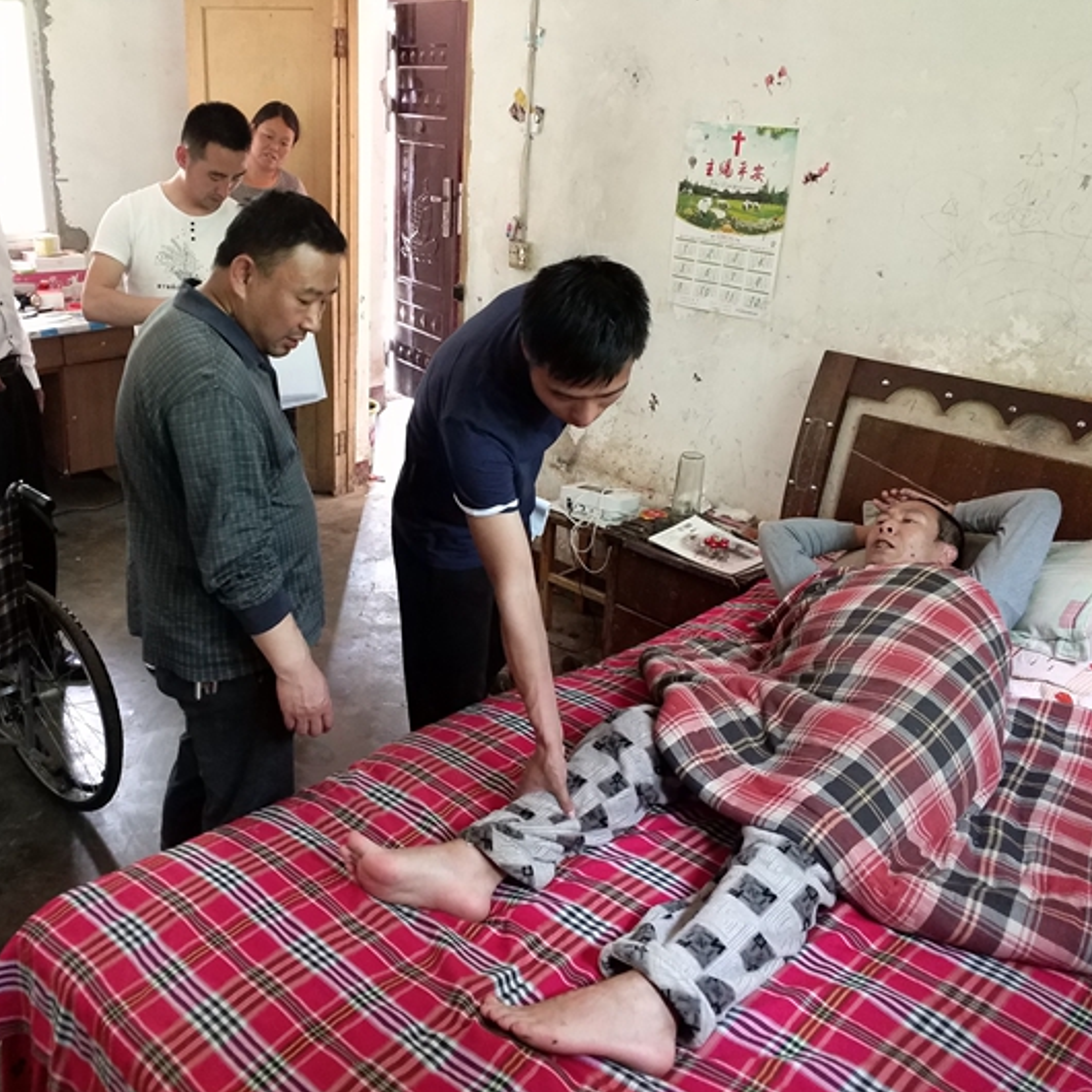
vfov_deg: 54.0
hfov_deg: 53.5
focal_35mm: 30
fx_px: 1071
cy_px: 550
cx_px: 416
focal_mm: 4.32
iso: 278
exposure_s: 1/25
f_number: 1.7
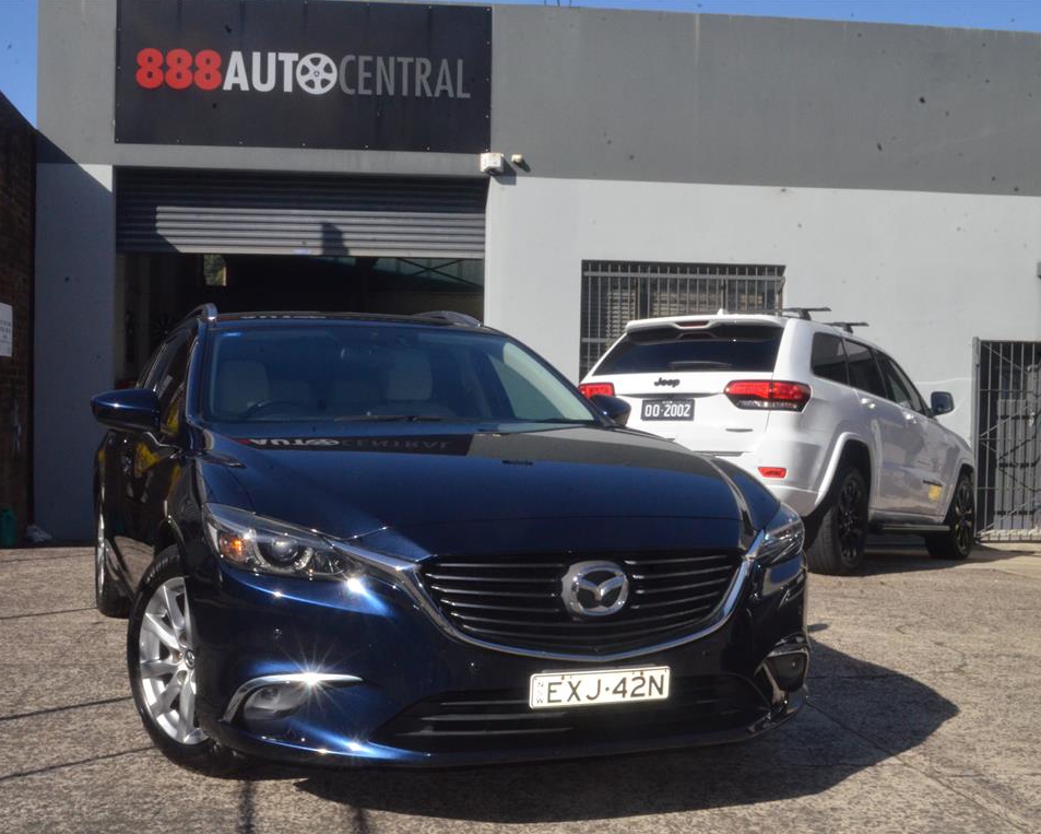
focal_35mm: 41
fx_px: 1264
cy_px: 415
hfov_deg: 44.5
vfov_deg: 36.5
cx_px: 417
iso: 2000
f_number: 25
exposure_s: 1/250
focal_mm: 24
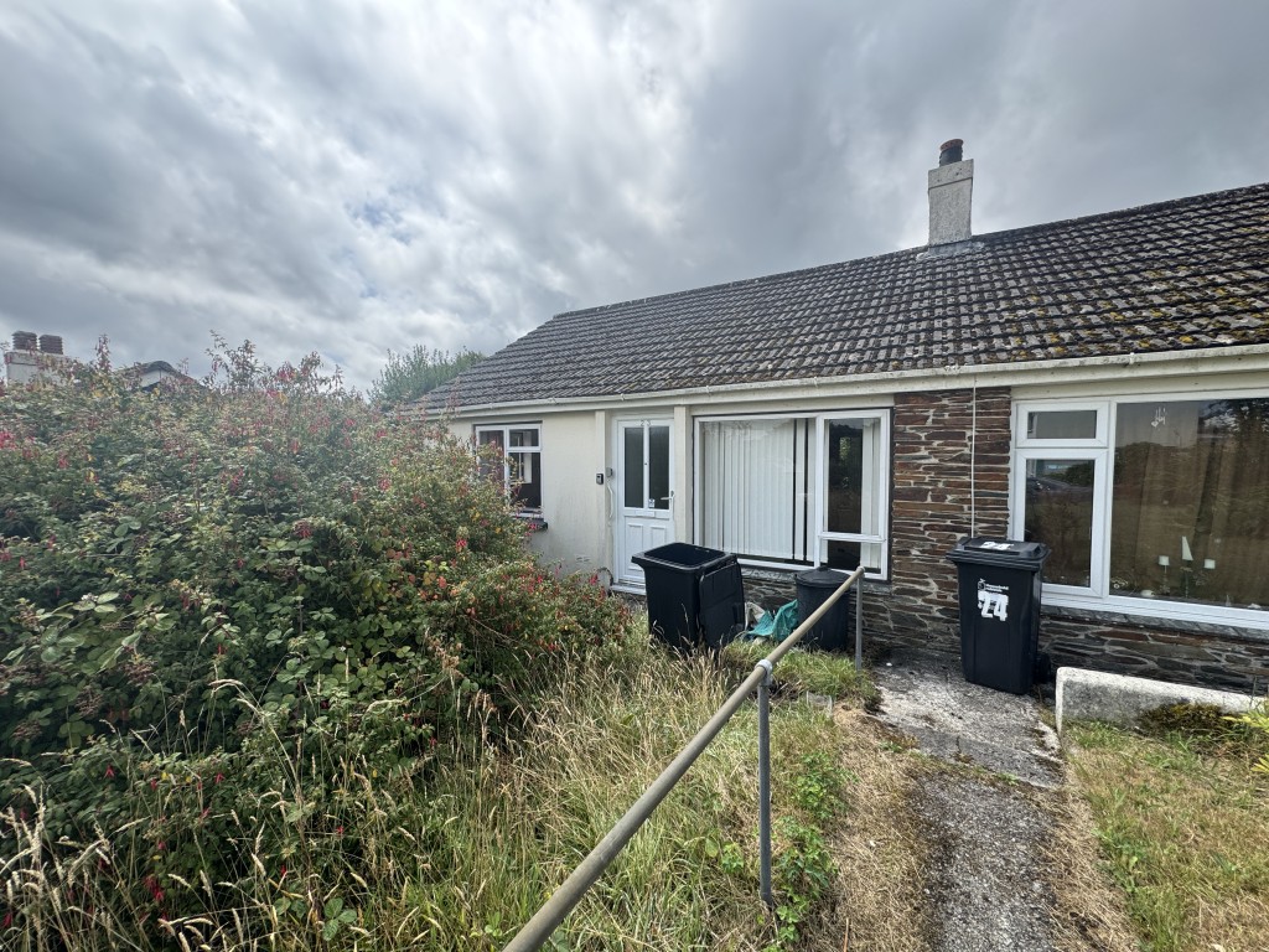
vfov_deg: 85.7
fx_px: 513
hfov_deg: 102.1
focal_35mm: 14
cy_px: 476
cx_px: 634
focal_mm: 2.22
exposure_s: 1/1020
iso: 40
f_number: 2.2
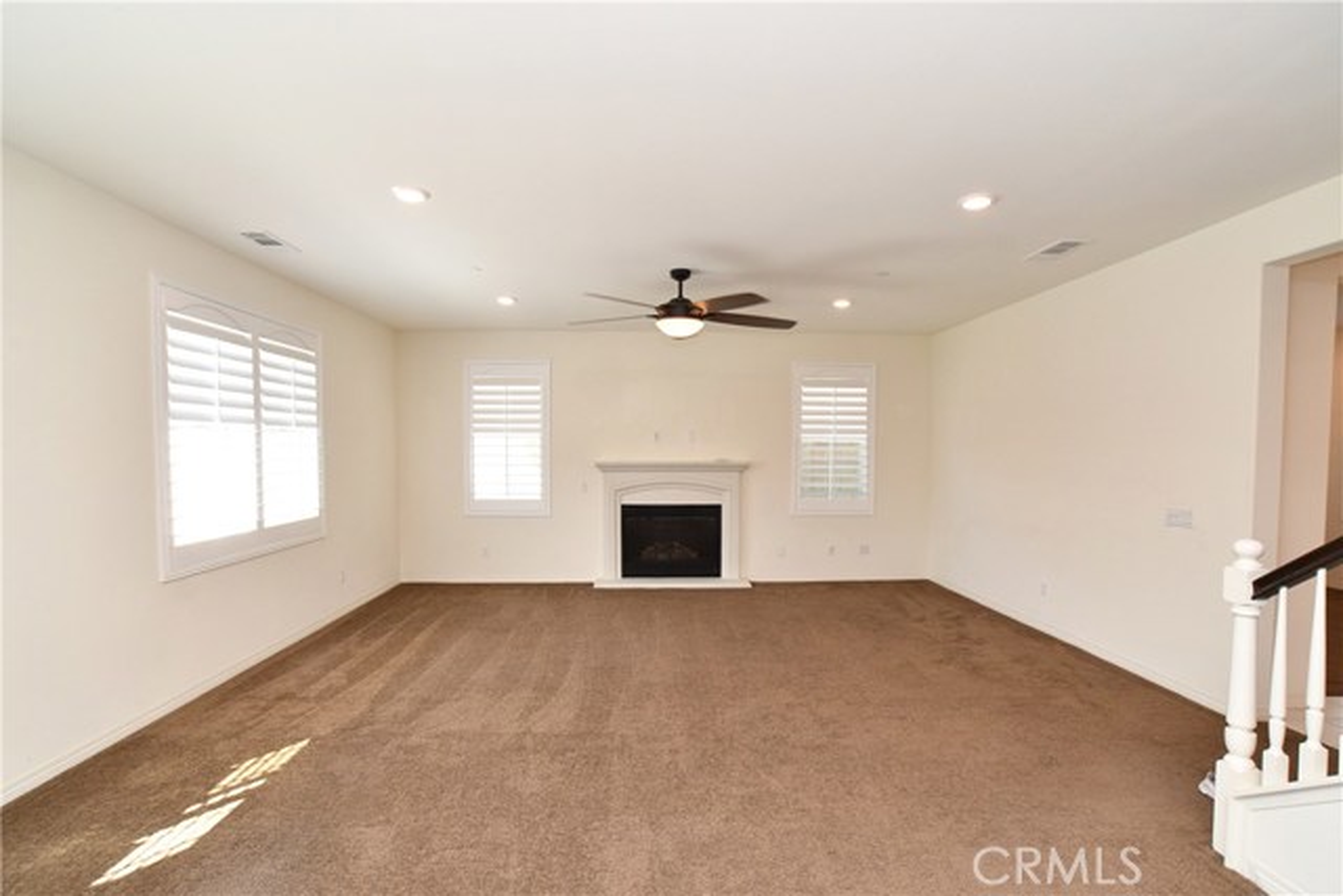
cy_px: 448
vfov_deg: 72.1
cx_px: 672
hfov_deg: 95.0
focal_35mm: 16
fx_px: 616
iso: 800
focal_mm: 11
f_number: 7.1
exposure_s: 1/80
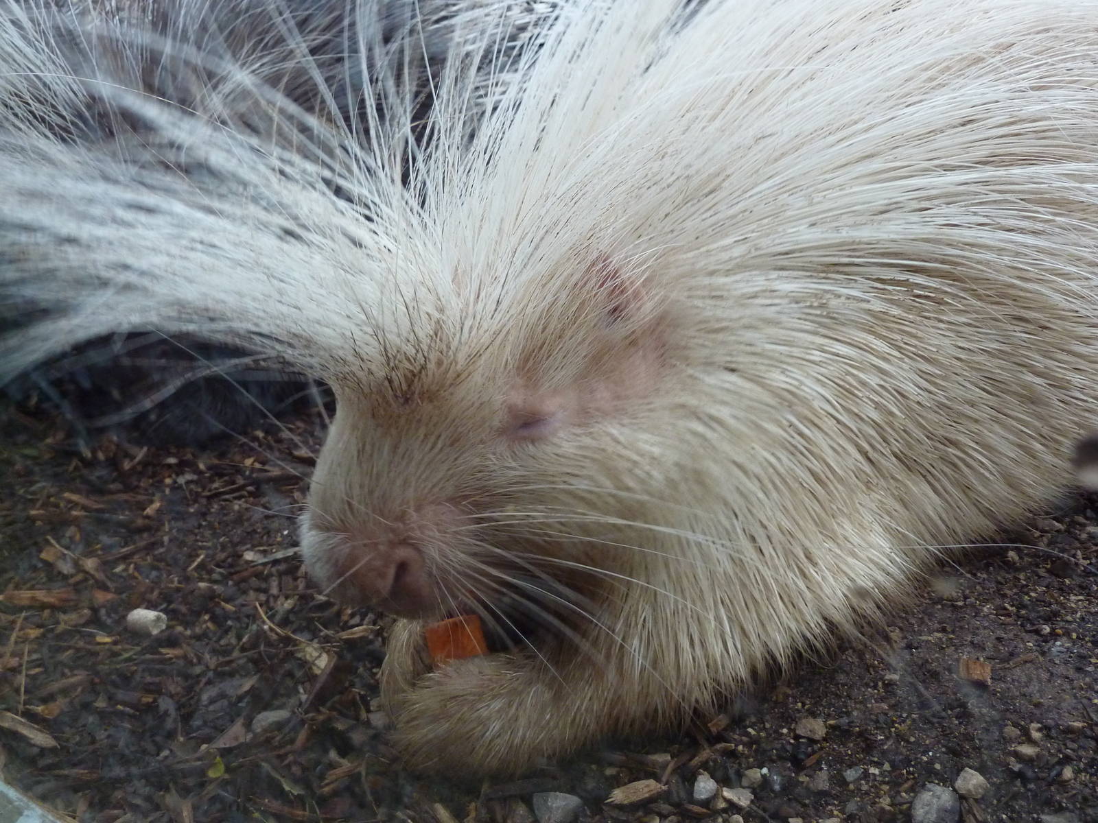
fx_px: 1015
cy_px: 412
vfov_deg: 44.2
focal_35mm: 32
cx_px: 549
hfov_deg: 56.8
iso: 320
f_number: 3.5
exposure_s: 1/160
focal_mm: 5.3
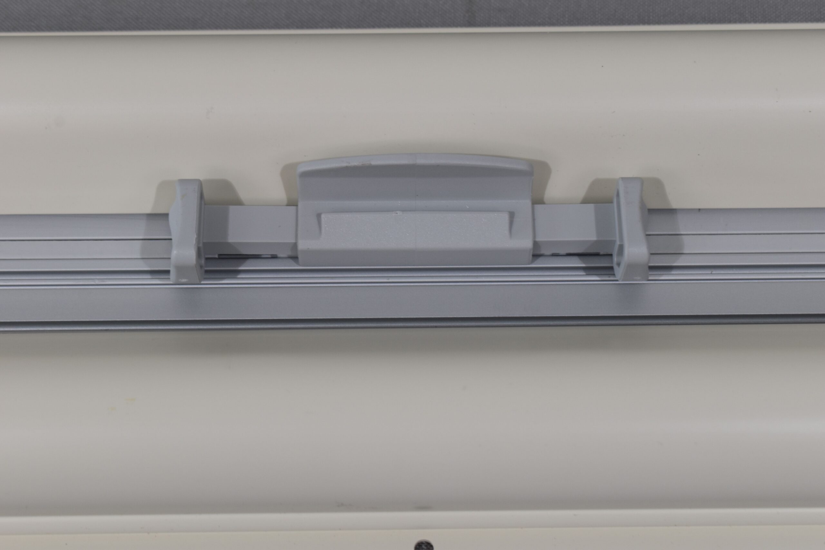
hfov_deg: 24.6
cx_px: 412
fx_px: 1891
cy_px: 275
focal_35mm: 82
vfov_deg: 16.6
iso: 280
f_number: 8
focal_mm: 55
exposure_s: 1/60
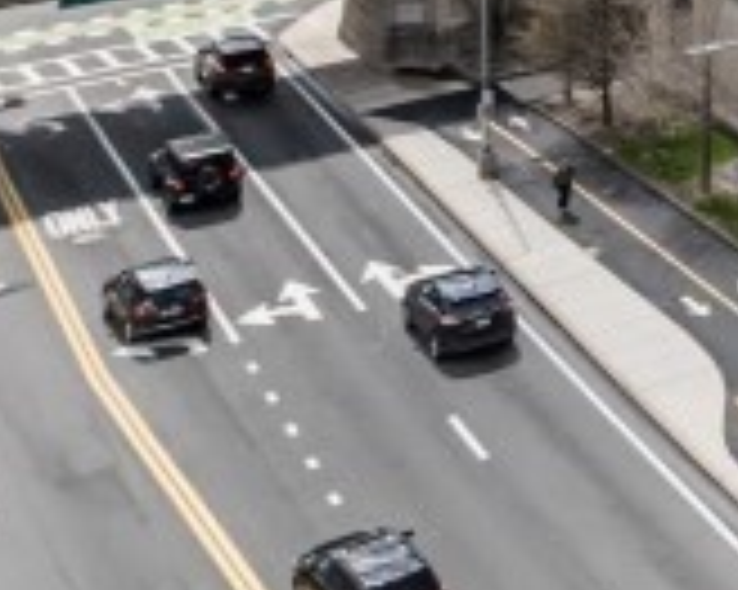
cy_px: -757
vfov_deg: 12.6
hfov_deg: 13.4
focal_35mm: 99
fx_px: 2161
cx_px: 1845
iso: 200
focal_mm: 10
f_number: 5
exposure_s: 1/1250
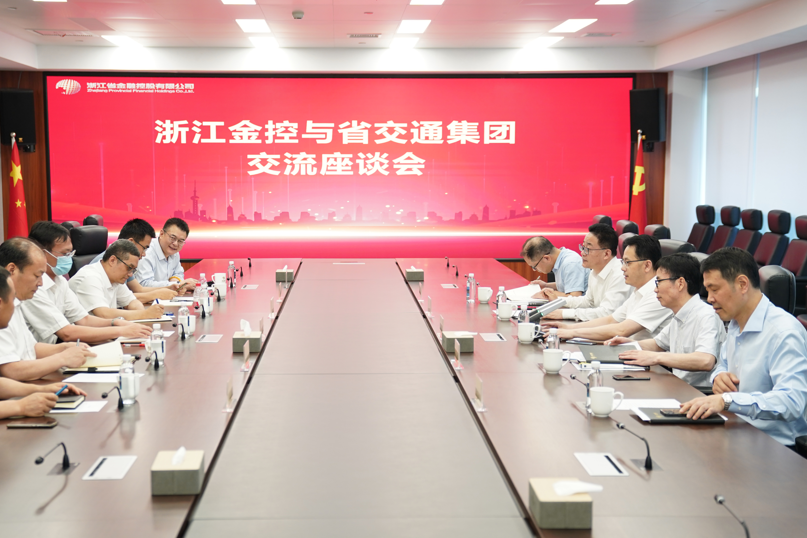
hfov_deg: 35.0
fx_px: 1278
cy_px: 324
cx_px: 371
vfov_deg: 23.7
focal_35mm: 57
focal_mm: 45
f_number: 2.8
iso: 640
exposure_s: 1/100
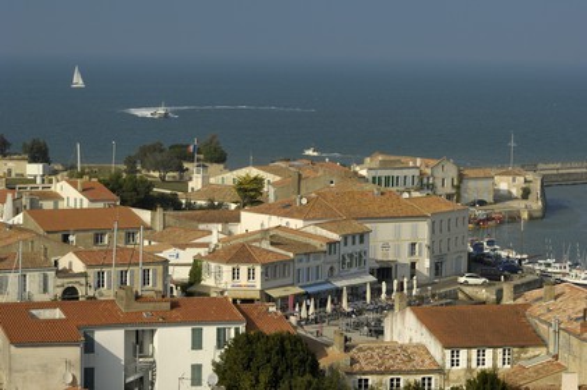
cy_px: 195
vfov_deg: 10.6
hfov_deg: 15.9
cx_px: 294
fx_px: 2102
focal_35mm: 129
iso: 100
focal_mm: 86
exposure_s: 1/320
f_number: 7.6
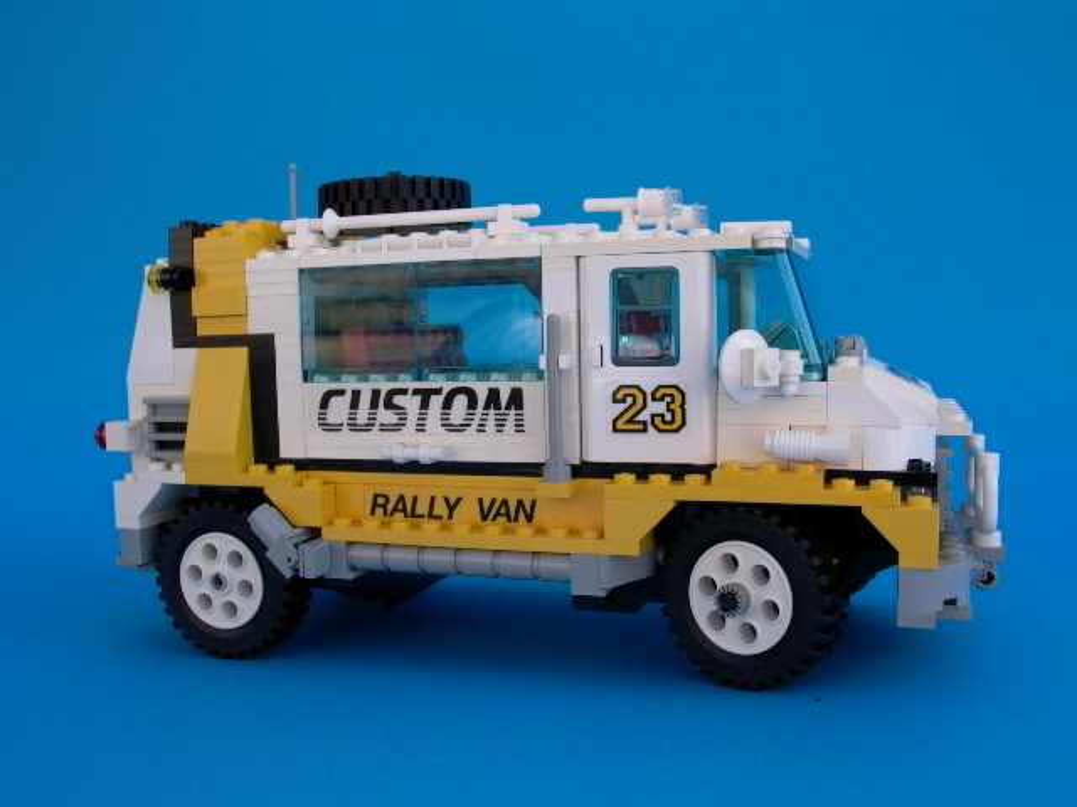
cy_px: 404
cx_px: 538
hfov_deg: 55.4
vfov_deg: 42.9
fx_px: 1027
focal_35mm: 33
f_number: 4.03
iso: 100
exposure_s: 1/435
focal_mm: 7.13
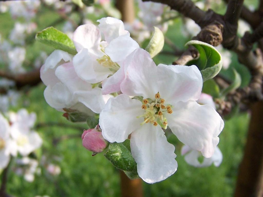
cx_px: 132
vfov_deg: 37.6
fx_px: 288
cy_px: 98
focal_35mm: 38
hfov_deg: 49.1
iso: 80
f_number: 2.8
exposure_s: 1/640
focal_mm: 6.3
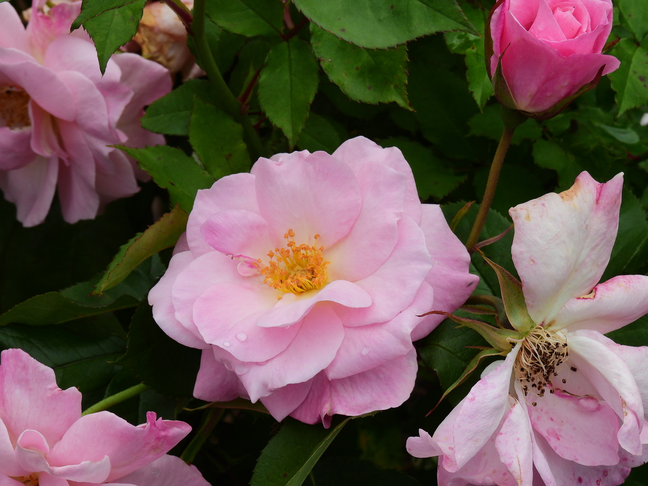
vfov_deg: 6.8
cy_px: 243
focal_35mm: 220
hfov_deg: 9.0
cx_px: 324
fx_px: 4118
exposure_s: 1/800
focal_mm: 39.3
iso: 100
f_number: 4.5
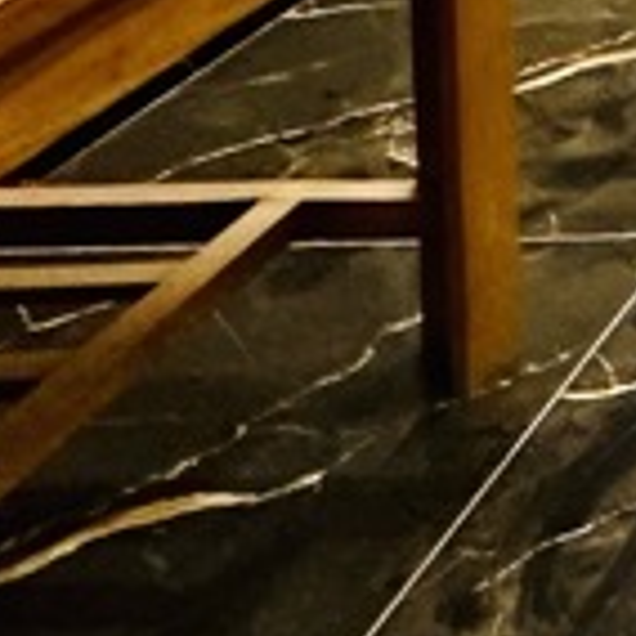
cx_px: 1617
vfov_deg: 14.8
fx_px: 1850
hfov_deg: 13.2
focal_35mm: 89
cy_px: -752
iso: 320
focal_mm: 2.22
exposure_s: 1/60
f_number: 2.2
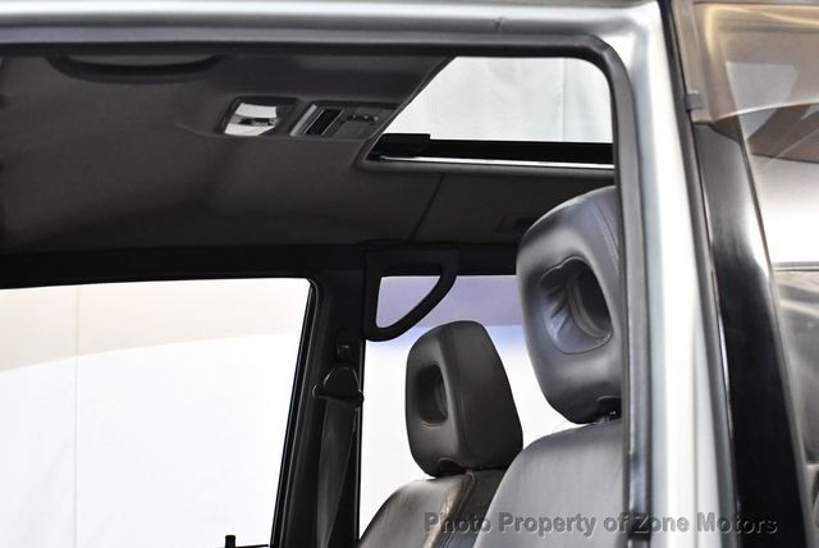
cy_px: 274
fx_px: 1548
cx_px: 410
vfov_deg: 20.1
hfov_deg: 29.6
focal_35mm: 68
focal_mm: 34
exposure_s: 1/125
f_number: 4.5
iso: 2200
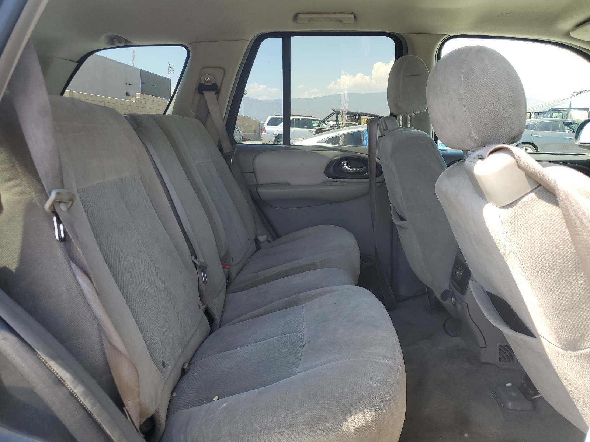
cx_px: 295
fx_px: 443
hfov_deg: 67.3
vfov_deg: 53.1
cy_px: 221
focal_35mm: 26
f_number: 1.5
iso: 50
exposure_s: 1/417
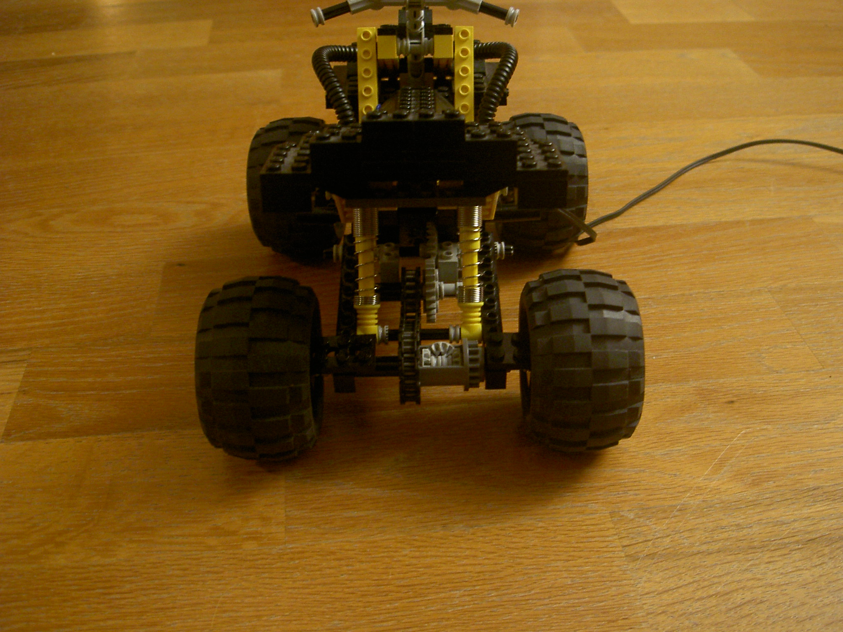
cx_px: 422
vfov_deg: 36.8
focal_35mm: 39
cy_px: 316
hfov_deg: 47.9
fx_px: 950
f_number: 2.8
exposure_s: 1/8
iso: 100
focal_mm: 8
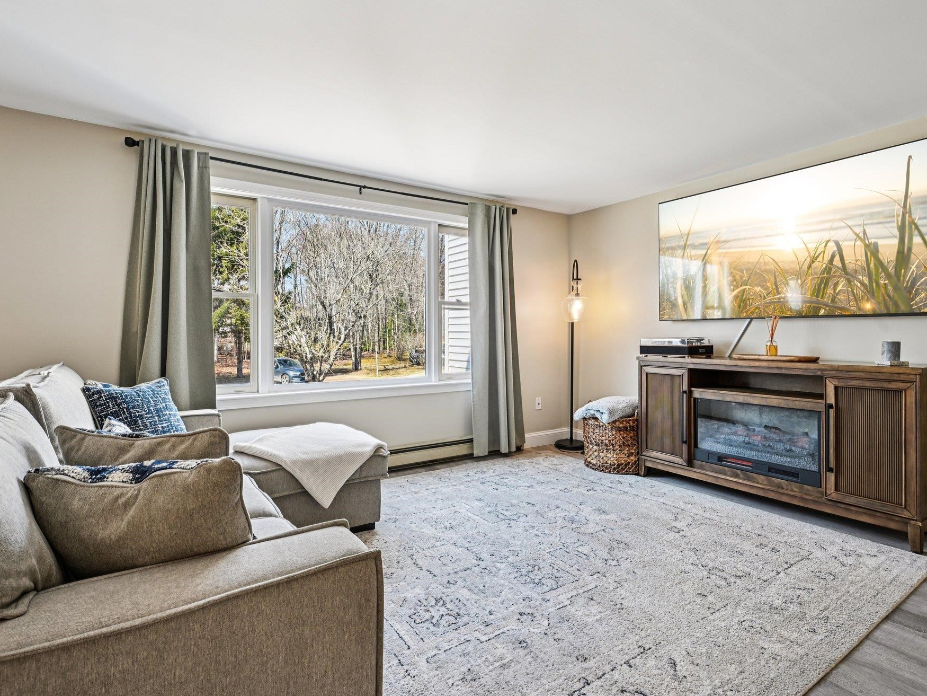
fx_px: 482
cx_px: 473
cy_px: 335
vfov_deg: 71.6
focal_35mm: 18
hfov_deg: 87.7
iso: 400
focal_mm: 16
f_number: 8
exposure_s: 1/50
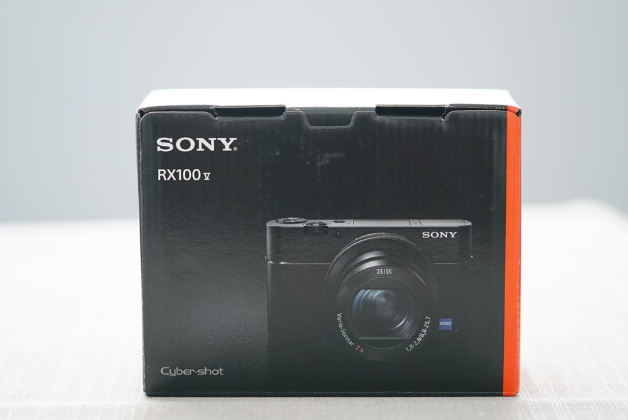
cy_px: 226
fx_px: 1728
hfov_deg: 20.6
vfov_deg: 13.8
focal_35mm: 99
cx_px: 329
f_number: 2.8
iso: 1000
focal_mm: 90
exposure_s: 1/50
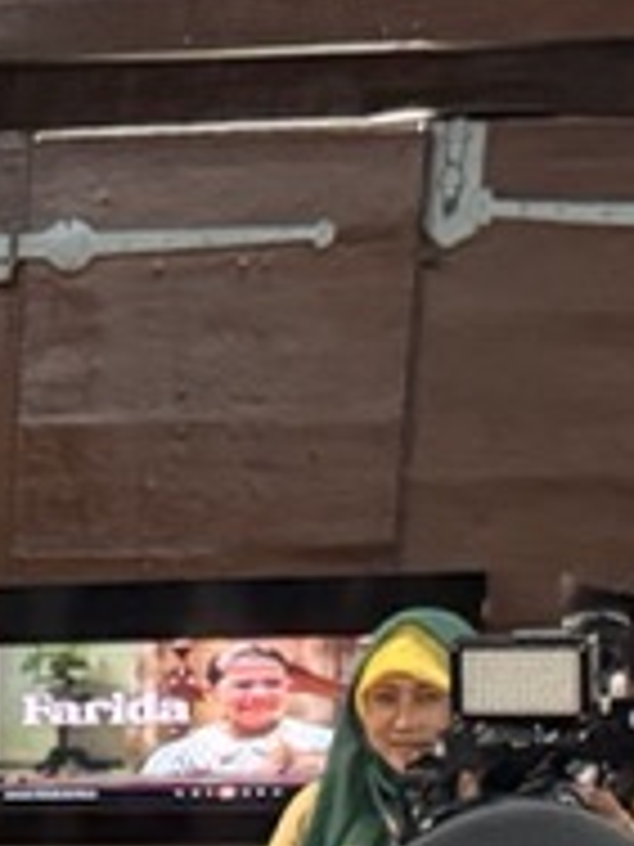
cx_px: -751
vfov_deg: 11.6
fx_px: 3981
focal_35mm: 163
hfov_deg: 8.5
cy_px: 1314
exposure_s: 1/50
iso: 500
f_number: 1.78
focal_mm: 6.76
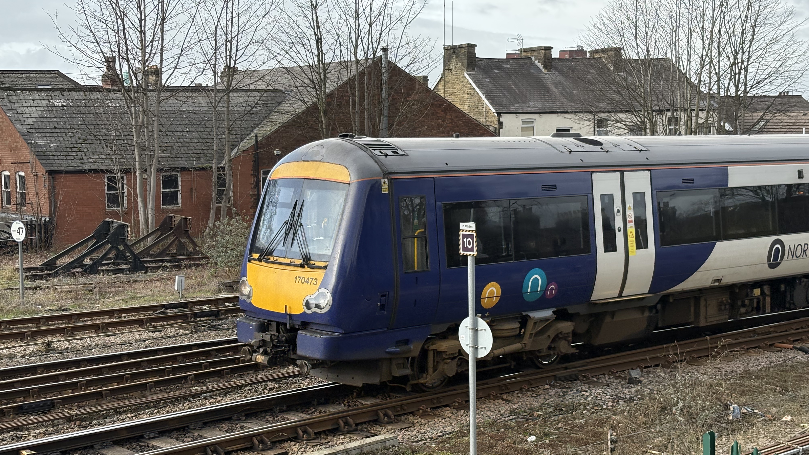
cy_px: 220
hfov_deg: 36.6
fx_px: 1223
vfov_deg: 21.1
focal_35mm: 57
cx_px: 405
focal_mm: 5.96
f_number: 1.6
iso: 50
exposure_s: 1/1048
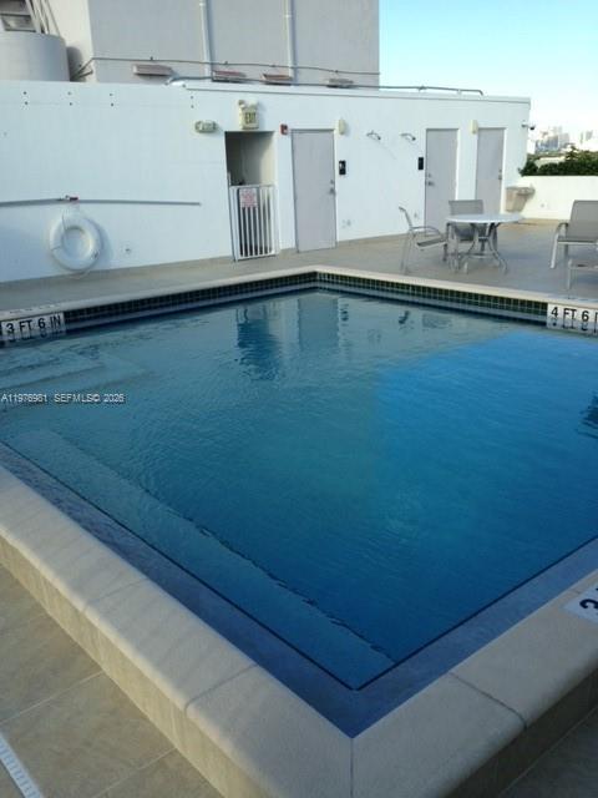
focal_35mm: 33
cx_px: 299
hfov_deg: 42.9
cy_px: 399
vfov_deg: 55.4
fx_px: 760
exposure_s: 1/889
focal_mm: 4.12
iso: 50
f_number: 2.4
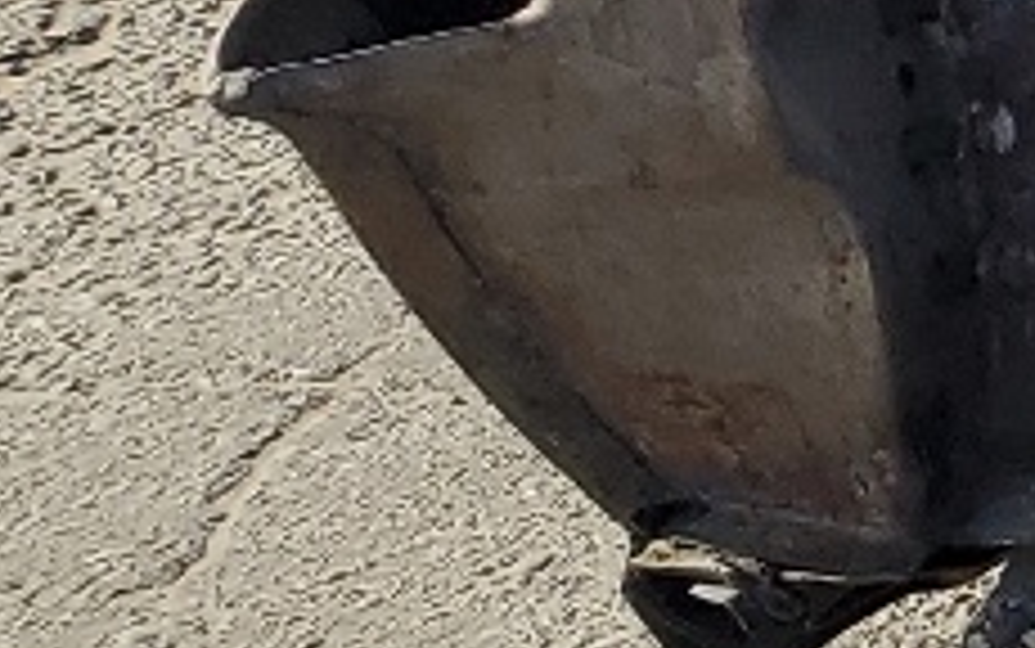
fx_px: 5418
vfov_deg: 6.6
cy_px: -698
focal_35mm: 192
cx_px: 3501
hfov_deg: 8.4
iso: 50
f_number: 1.5
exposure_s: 1/2500
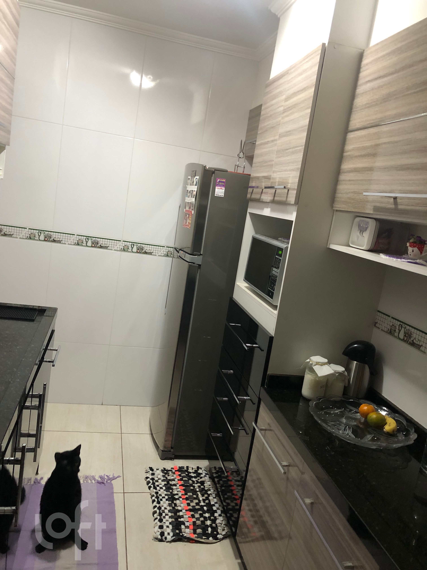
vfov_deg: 63.4
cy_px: 285
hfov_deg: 49.7
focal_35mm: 28
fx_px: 461
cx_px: 214
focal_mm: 3.99
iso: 100
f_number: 1.8
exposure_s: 1/9
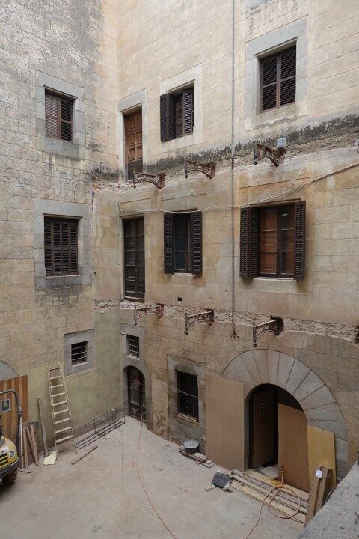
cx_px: 180
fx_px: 359
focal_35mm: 24
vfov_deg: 73.7
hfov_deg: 53.1
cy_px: 270
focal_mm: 8.8
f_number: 4
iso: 125
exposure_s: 1/250
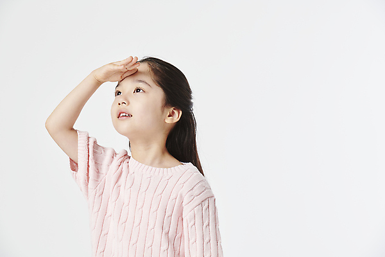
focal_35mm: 155
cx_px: 192
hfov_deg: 13.2
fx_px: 1658
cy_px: 128
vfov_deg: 8.9
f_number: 11
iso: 100
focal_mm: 155
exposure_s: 1/125
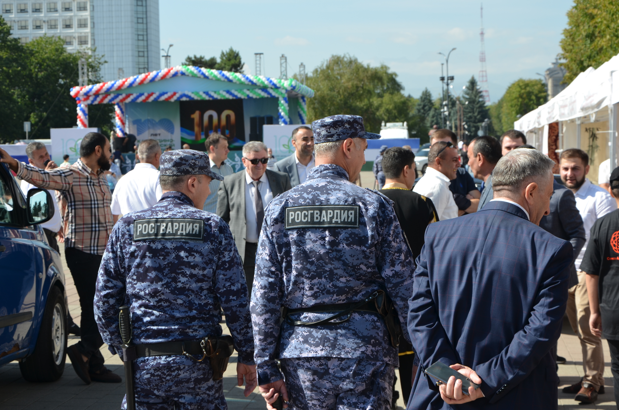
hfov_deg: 26.0
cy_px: 205
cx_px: 310
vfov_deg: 17.4
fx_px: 1338
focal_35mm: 78
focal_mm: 52
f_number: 8
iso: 160
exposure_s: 1/250
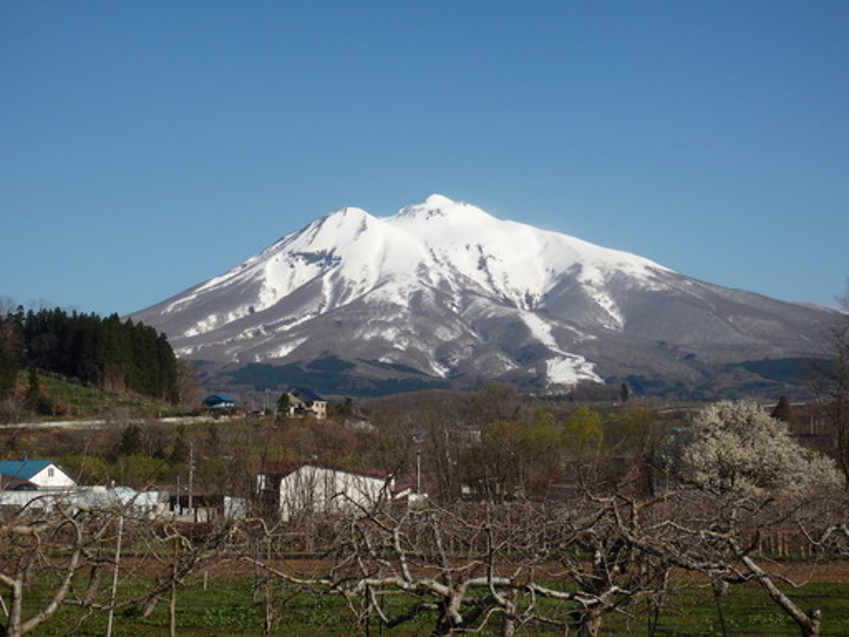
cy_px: 318
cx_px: 424
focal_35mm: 60
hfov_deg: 32.2
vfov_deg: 24.4
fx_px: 1472
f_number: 12
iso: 125
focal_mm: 10.8
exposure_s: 1/160
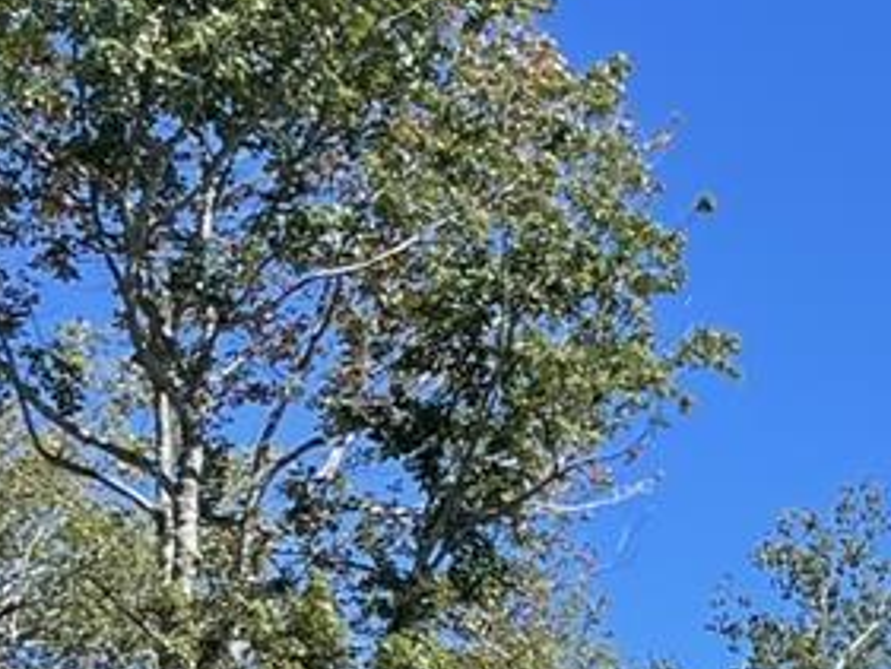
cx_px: 1088
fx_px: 3502
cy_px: 1516
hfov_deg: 14.0
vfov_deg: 9.8
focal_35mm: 136
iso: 32
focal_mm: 5.1
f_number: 1.6
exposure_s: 1/1667
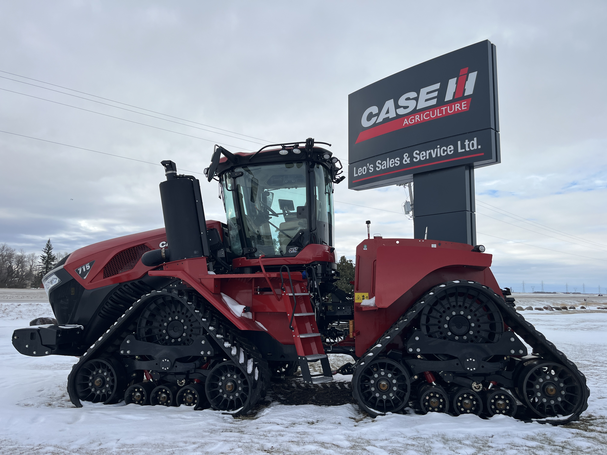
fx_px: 456
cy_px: 228
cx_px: 304
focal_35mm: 26
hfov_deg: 67.3
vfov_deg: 53.1
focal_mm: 5.1
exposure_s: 1/2463
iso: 50
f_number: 1.6
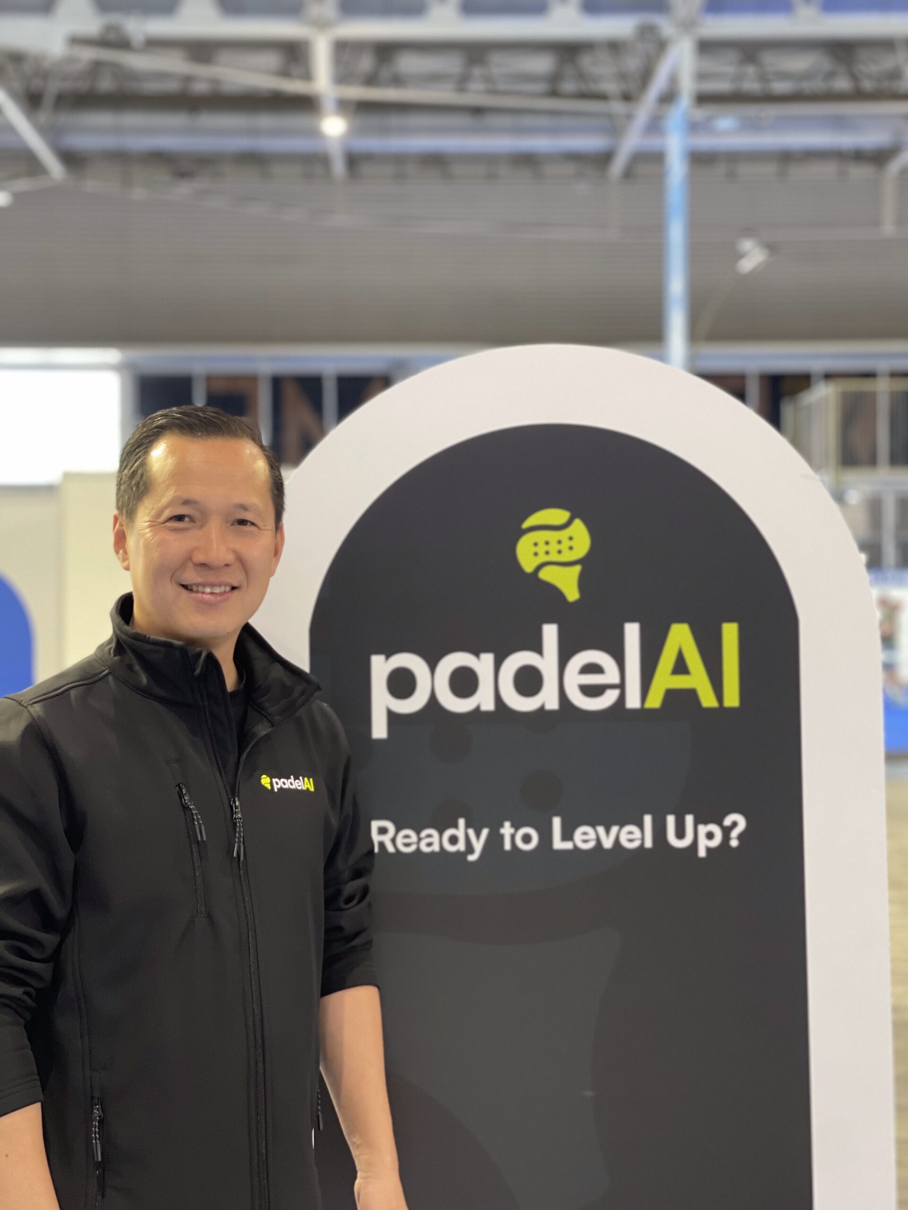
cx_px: 454
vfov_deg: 30.3
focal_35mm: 64
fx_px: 2238
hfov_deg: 22.9
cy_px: 605
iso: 160
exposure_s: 1/33
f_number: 2.2
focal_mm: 7.5
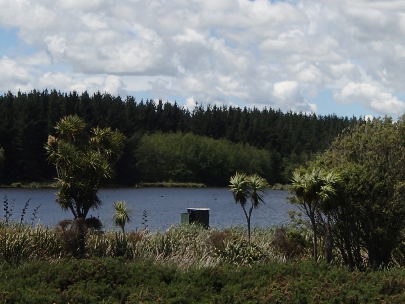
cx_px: 156
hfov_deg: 19.8
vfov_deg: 14.9
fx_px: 1158
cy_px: 154
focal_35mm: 99
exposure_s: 1/640
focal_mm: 12.26
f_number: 5.5
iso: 100
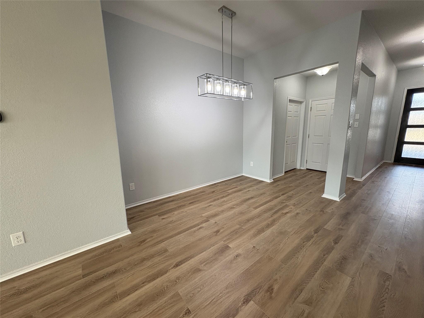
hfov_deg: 102.1
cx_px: 212
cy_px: 159
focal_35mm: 14
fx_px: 171
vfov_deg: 85.7
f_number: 2.2
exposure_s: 1/120
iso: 200
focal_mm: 2.22
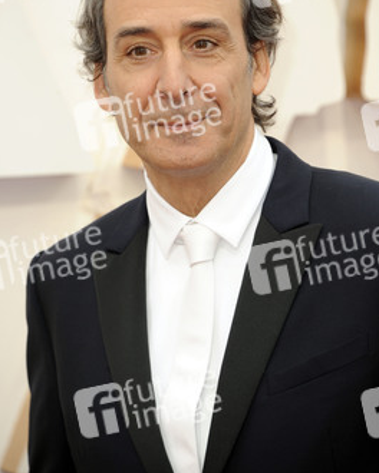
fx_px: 4781
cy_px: 189
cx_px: 190
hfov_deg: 4.5
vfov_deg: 5.7
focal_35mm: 341
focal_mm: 300
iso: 800
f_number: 6.3
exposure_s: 1/200
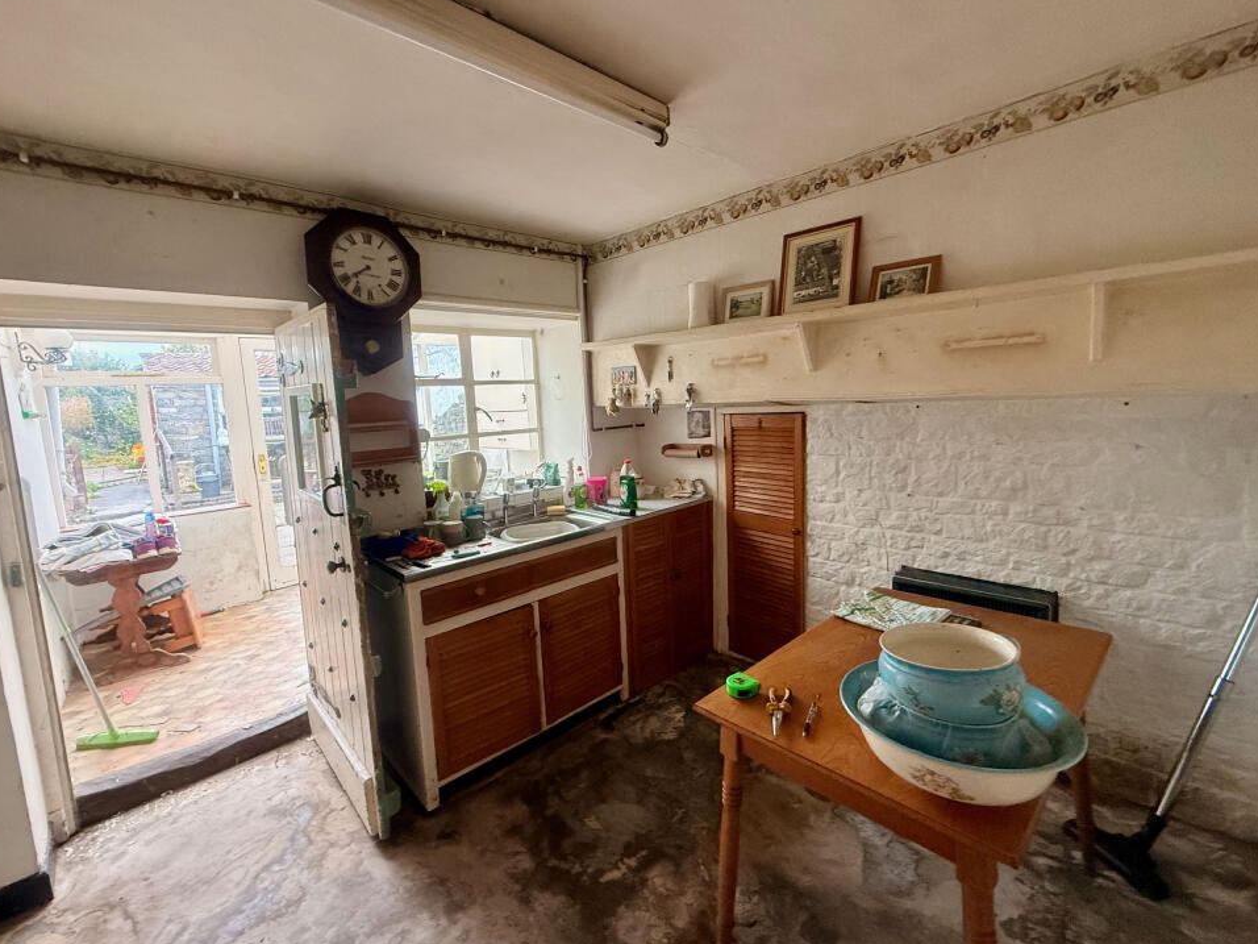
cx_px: 613
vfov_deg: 81.7
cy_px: 463
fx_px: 545
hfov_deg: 98.2
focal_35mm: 15
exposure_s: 1/99
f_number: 2.2
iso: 250
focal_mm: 2.22
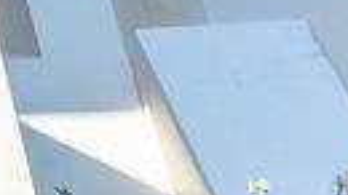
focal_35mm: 113
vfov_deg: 8.9
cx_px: -642
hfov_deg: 11.9
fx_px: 1042
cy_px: -381
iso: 800
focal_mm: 14
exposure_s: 1/6400
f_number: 8
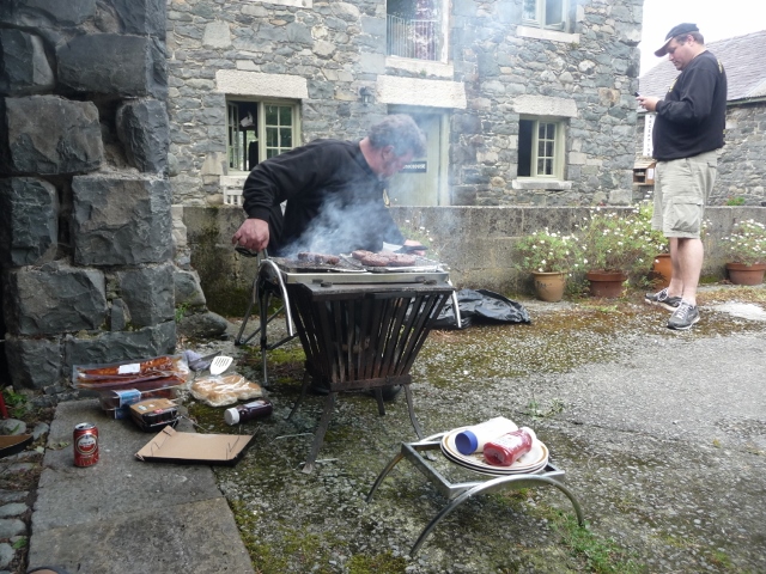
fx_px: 620
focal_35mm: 28
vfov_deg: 49.7
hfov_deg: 63.4
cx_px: 383
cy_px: 287
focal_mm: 4.7
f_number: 3.3
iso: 100
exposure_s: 1/60
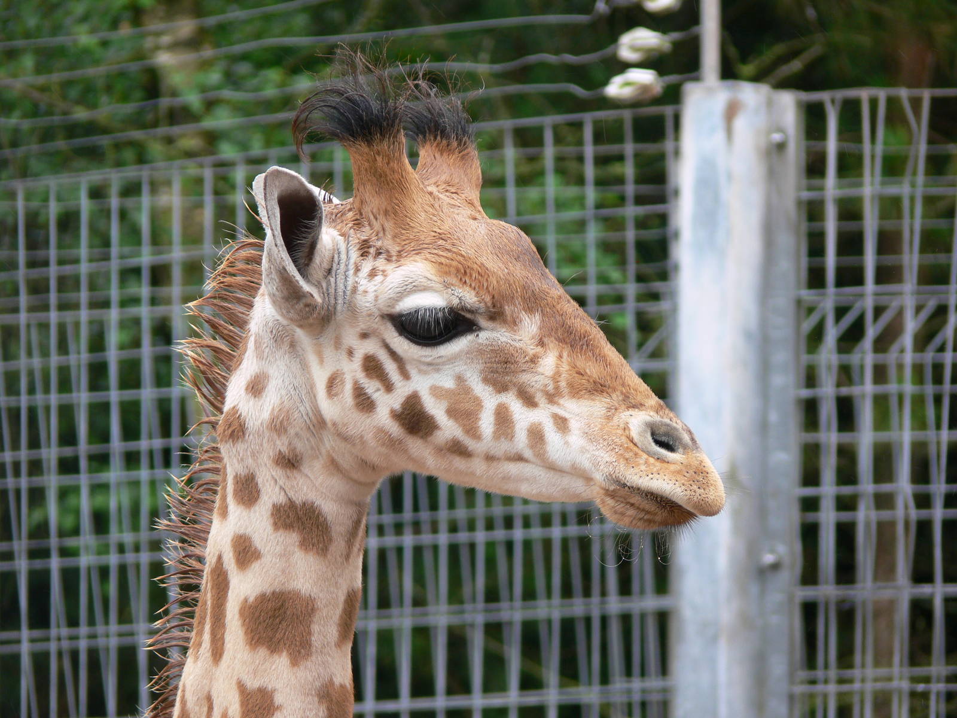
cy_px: 359
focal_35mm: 298
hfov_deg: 6.6
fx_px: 8239
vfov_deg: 5.0
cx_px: 478
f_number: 4
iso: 80
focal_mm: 63
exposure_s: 1/125
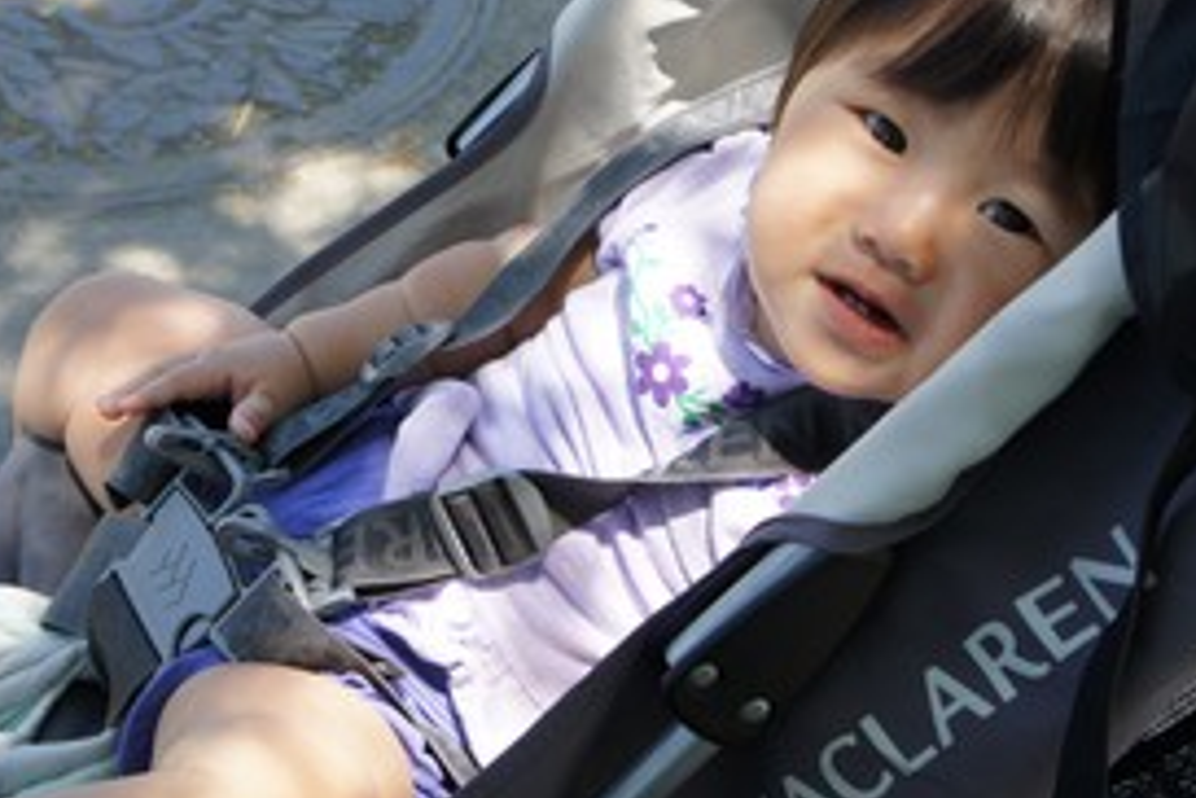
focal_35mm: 64
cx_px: 548
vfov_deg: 21.3
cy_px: 346
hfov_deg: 31.5
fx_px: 2117
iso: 200
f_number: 6.3
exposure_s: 1/125
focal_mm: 29
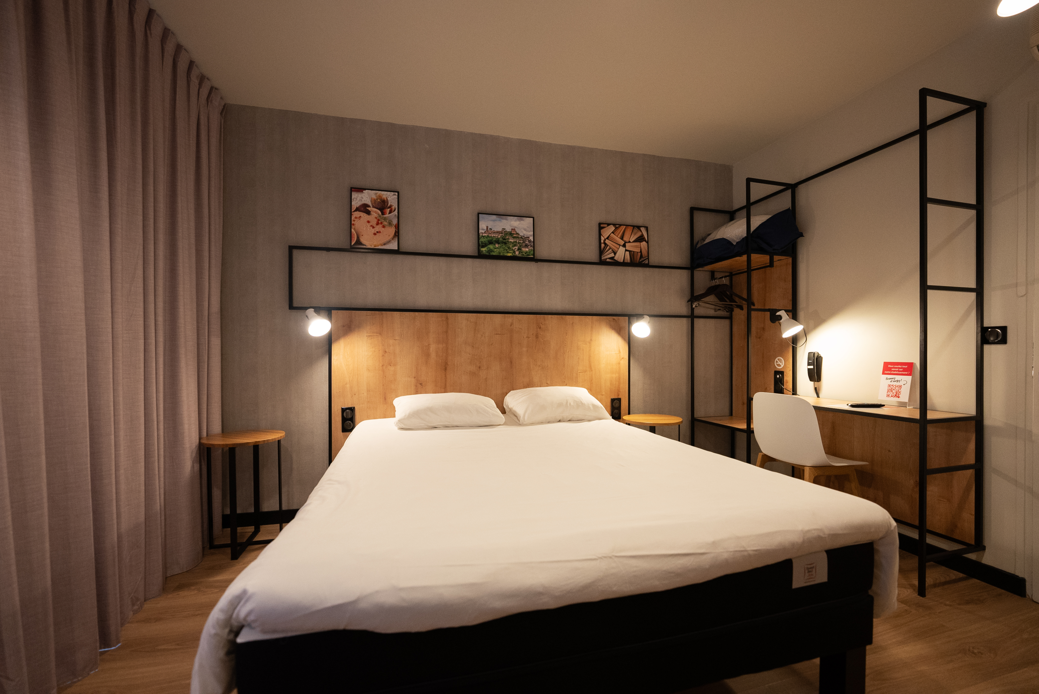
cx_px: 520
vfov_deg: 81.3
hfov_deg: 104.2
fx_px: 404
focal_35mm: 14
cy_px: 347
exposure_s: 1/200
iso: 2000
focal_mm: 14
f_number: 2.8
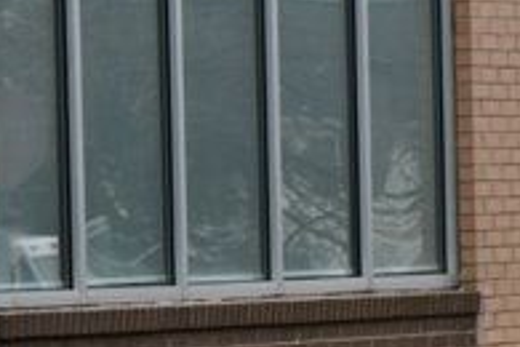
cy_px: 498
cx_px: 413
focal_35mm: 454
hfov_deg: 4.5
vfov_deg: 3.0
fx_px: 6557
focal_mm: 92
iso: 250
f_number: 5.6
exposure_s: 1/250
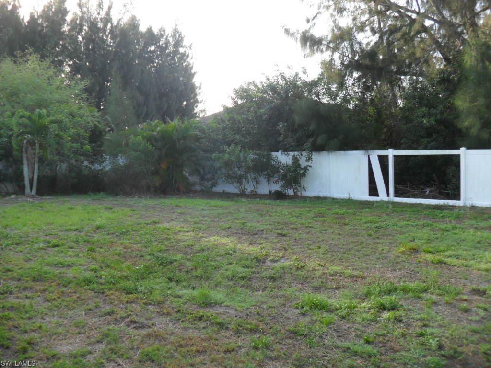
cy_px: 184
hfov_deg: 52.6
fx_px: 496
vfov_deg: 40.7
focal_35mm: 35
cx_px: 246
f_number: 3
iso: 80
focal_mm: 6.3
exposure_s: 1/180
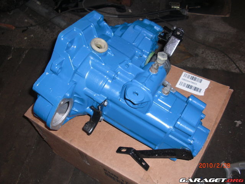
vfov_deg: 39.7
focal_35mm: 36
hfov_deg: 51.4
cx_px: 122
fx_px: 255
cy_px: 92
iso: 100
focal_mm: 6.3
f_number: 2.8
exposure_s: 1/60
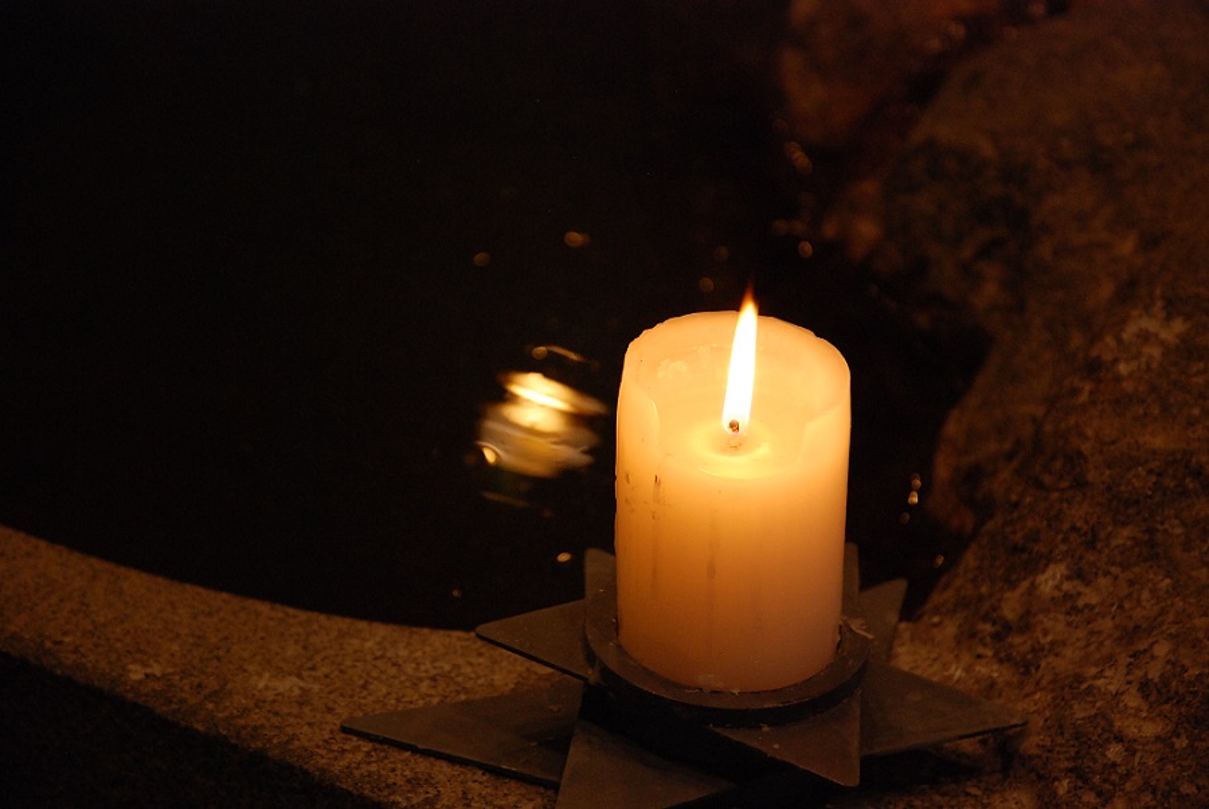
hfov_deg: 19.4
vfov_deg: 13.1
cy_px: 404
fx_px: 3530
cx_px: 604
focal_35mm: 105
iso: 1000
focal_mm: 70
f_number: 4
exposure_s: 1/80
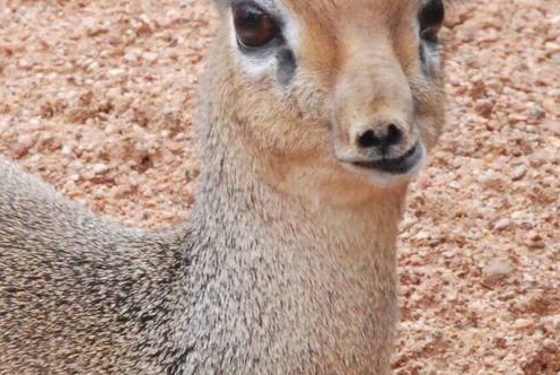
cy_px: 165
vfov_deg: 1.7
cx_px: 11
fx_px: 12802
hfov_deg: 2.5
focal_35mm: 822
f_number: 16
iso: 1600
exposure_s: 1/160
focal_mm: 170
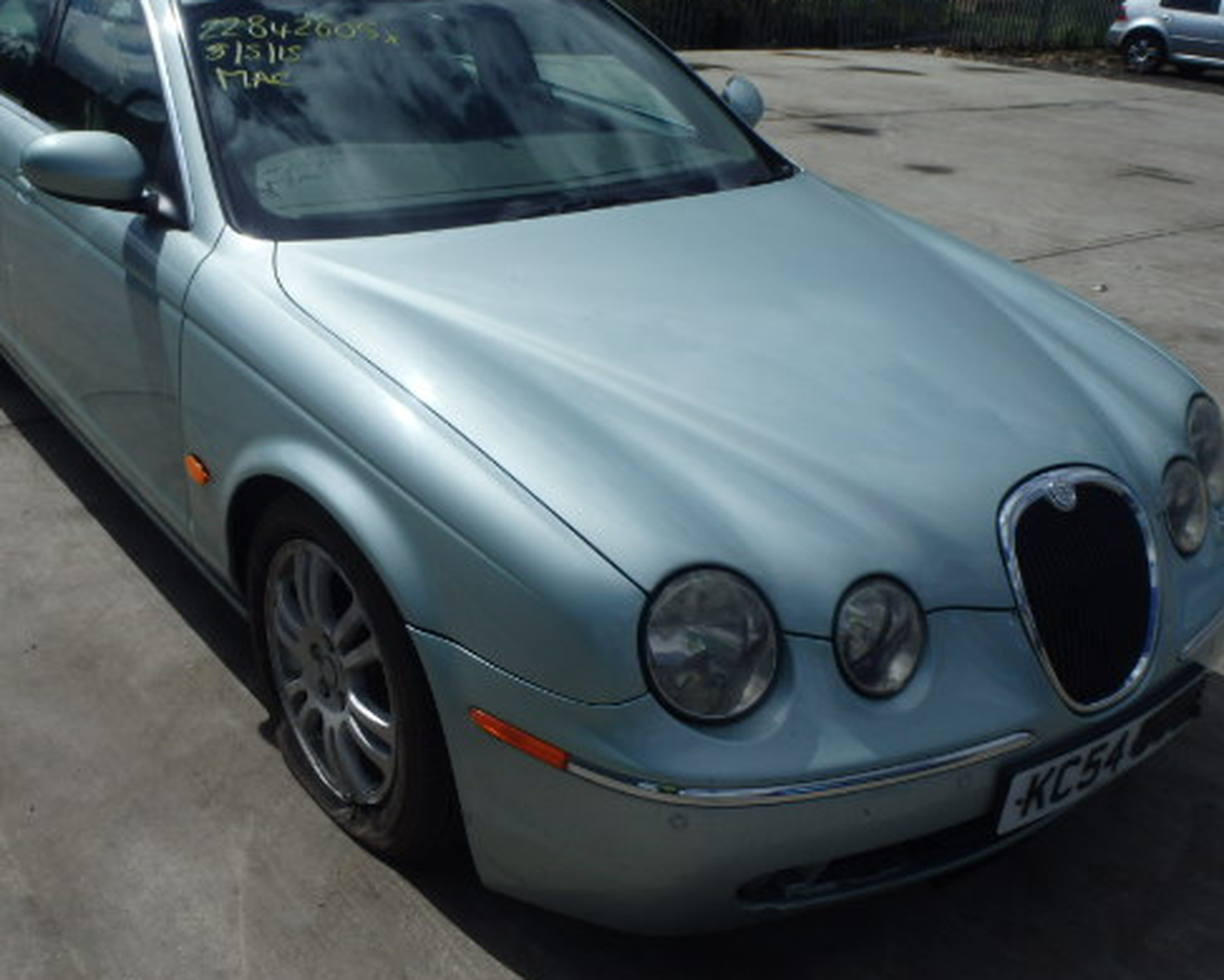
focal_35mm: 36
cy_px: 406
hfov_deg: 50.0
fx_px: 1304
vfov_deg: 41.0
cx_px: 504
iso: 125
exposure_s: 1/400
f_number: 11
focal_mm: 5
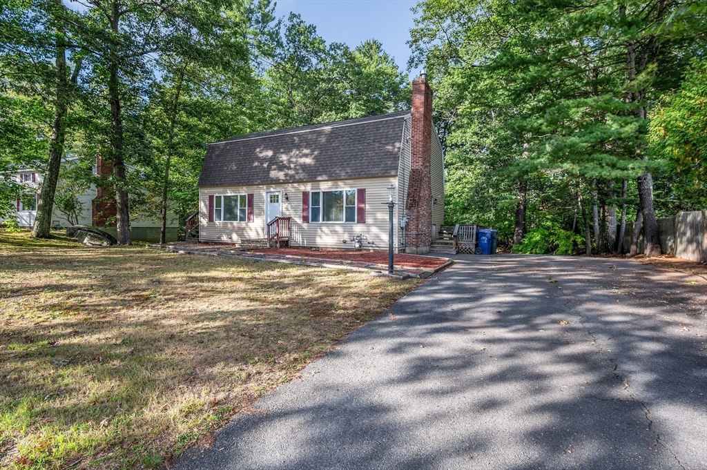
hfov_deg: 93.3
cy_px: 235
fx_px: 334
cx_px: 354
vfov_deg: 70.3
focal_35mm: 17
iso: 100
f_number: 6.3
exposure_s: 1/160
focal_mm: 17
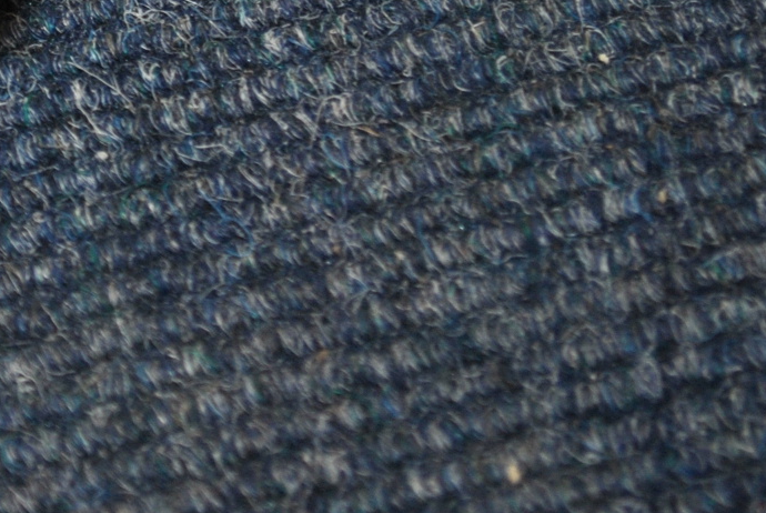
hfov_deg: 8.8
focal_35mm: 231
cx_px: -200
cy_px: -197
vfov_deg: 5.9
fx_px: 4930
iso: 200
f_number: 5.6
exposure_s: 1/60
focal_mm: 55
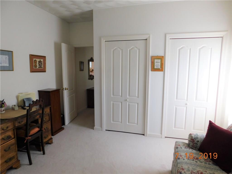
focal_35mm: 23
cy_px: 87
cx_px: 116
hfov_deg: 73.9
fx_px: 154
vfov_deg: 58.9
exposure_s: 1/50
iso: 125
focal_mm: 4
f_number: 3
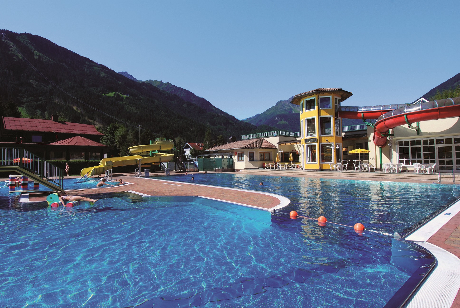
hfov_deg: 89.9
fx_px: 230
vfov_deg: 67.5
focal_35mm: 18
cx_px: 230
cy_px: 154
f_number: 16
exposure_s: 1/200
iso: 200
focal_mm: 12
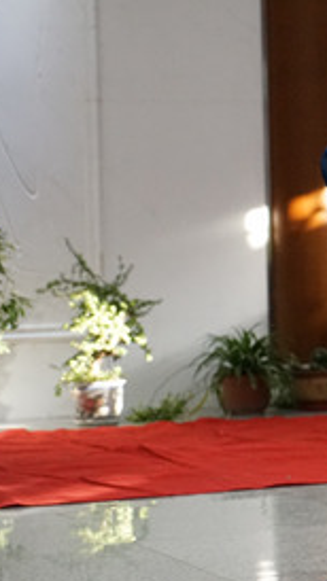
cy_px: 231
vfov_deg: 15.4
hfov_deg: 8.5
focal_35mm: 139
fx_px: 2144
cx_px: 486
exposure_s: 1/640
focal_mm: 70
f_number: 4
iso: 5000
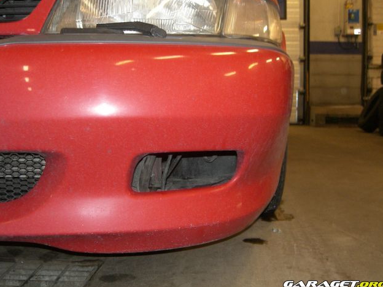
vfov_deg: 36.8
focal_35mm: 39
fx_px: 432
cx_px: 192
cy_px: 143
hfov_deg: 47.9
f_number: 2.8
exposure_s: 1/60
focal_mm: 7.9
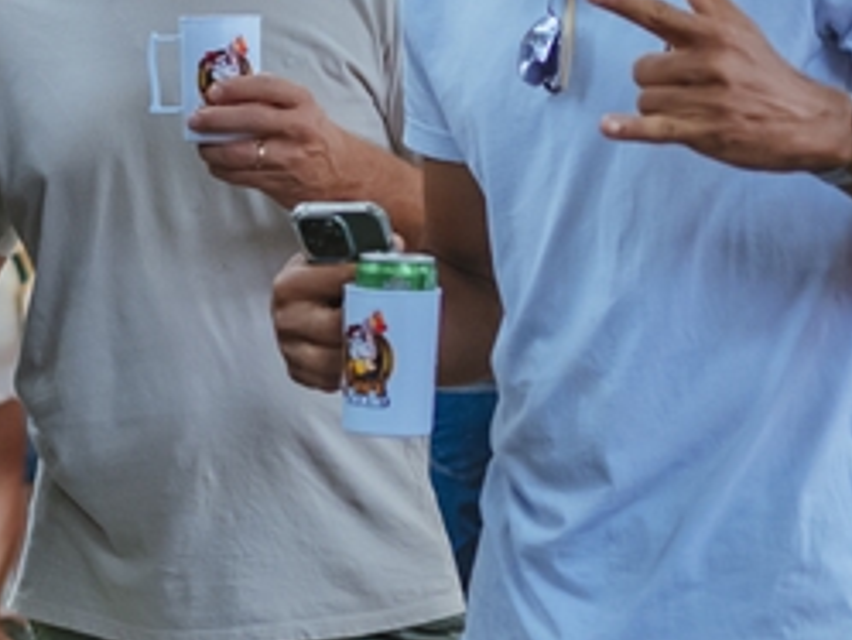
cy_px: 228
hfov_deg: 13.0
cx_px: 65
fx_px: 3704
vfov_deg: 9.9
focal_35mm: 150
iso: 2500
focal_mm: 35
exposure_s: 1/800
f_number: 2.8
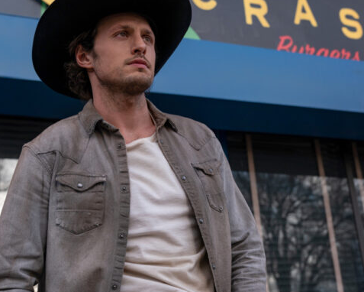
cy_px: 129
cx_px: 227
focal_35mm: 56
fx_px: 604
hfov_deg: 33.4
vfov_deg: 27.1
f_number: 4
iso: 100
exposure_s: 1/320
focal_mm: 39
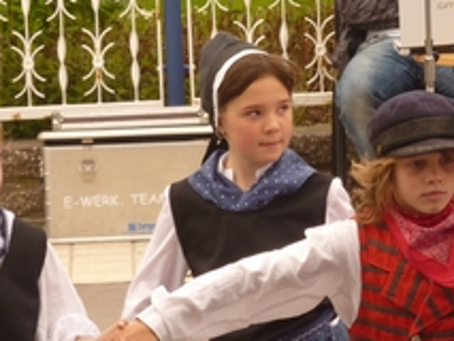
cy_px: 109
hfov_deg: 5.2
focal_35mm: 380
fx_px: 4987
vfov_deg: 3.9
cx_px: 420
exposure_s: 1/160
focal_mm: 27.8
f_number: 4.5
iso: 80
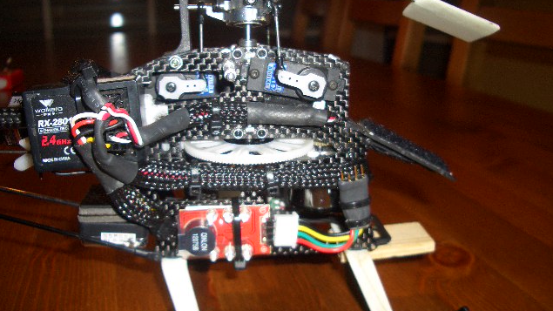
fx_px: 660
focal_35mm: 45
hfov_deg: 45.5
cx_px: 277
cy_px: 143
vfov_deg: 26.5
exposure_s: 1/60
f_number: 2.8
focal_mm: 6.8
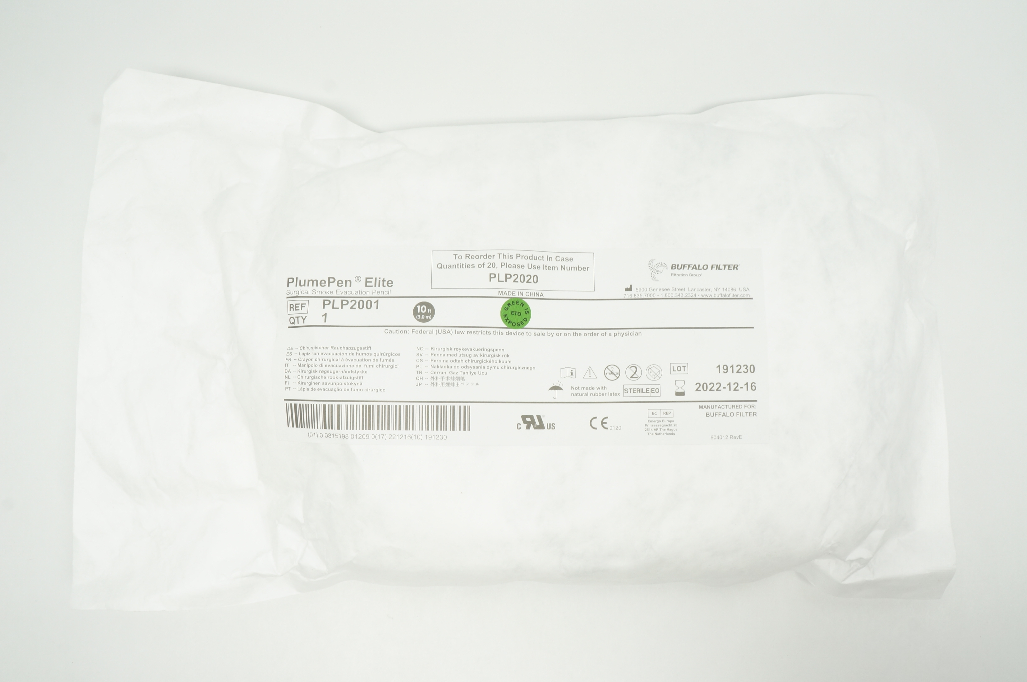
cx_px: 514
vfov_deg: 47.8
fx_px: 769
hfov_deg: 67.4
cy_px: 341
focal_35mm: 27
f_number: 11
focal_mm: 18
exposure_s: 1/15
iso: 400
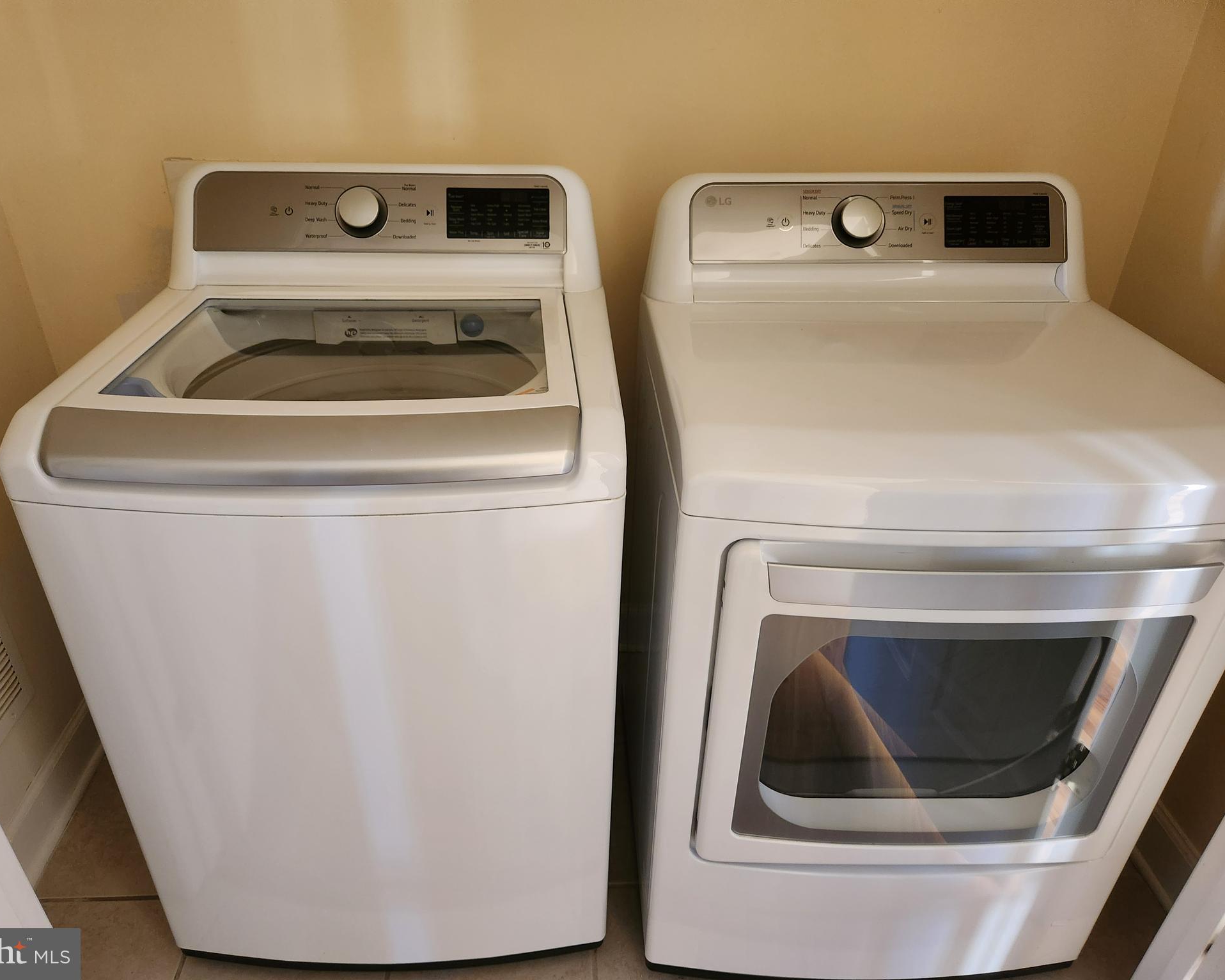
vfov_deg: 58.8
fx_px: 870
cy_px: 490
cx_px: 575
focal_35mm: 24
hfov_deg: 70.2
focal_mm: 5.4
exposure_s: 1/40
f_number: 1.8
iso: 640
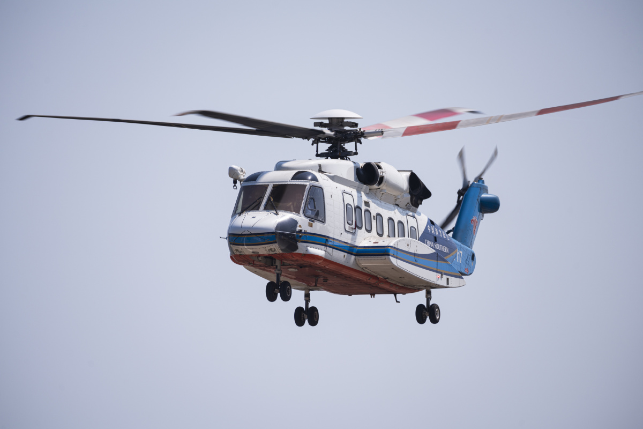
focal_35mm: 516
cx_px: 322
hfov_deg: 4.0
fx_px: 9216
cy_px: 214
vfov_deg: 2.7
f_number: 7.1
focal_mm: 516
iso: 100
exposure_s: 1/640
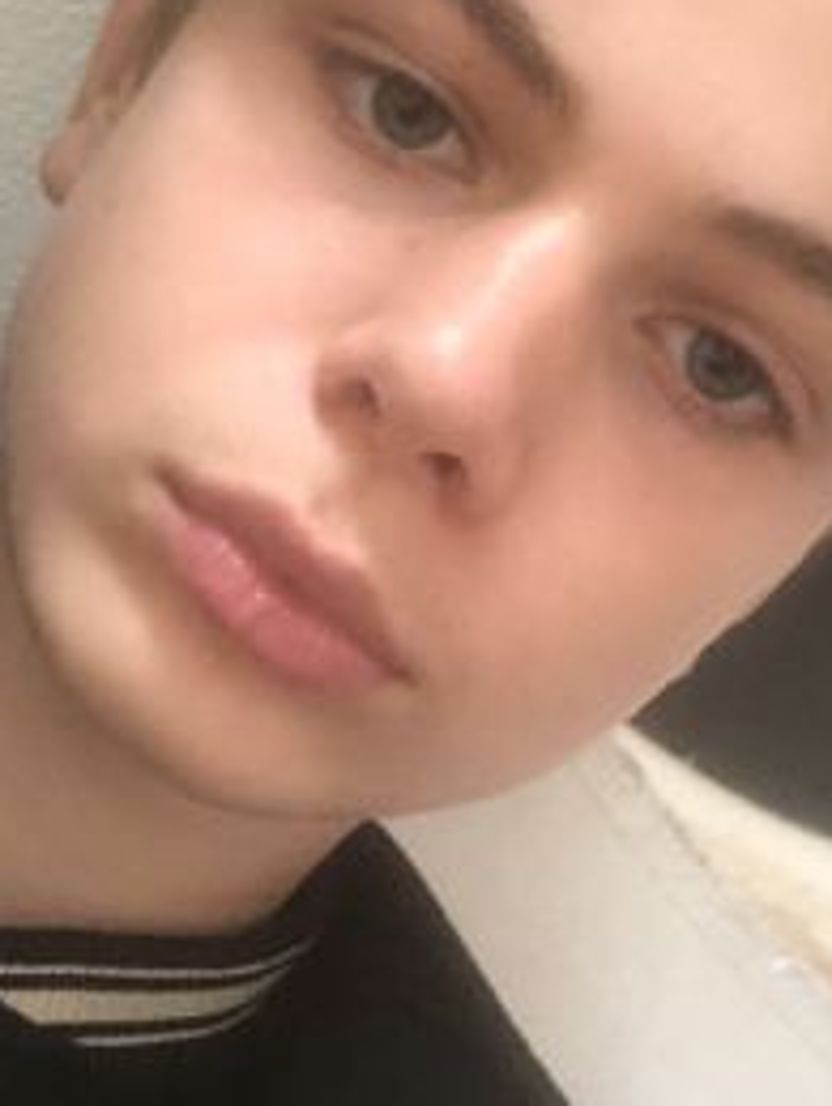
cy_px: 574
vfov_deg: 26.3
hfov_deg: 19.9
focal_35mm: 74
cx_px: 363
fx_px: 2366
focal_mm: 2.87
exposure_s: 1/40
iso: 250
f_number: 2.2
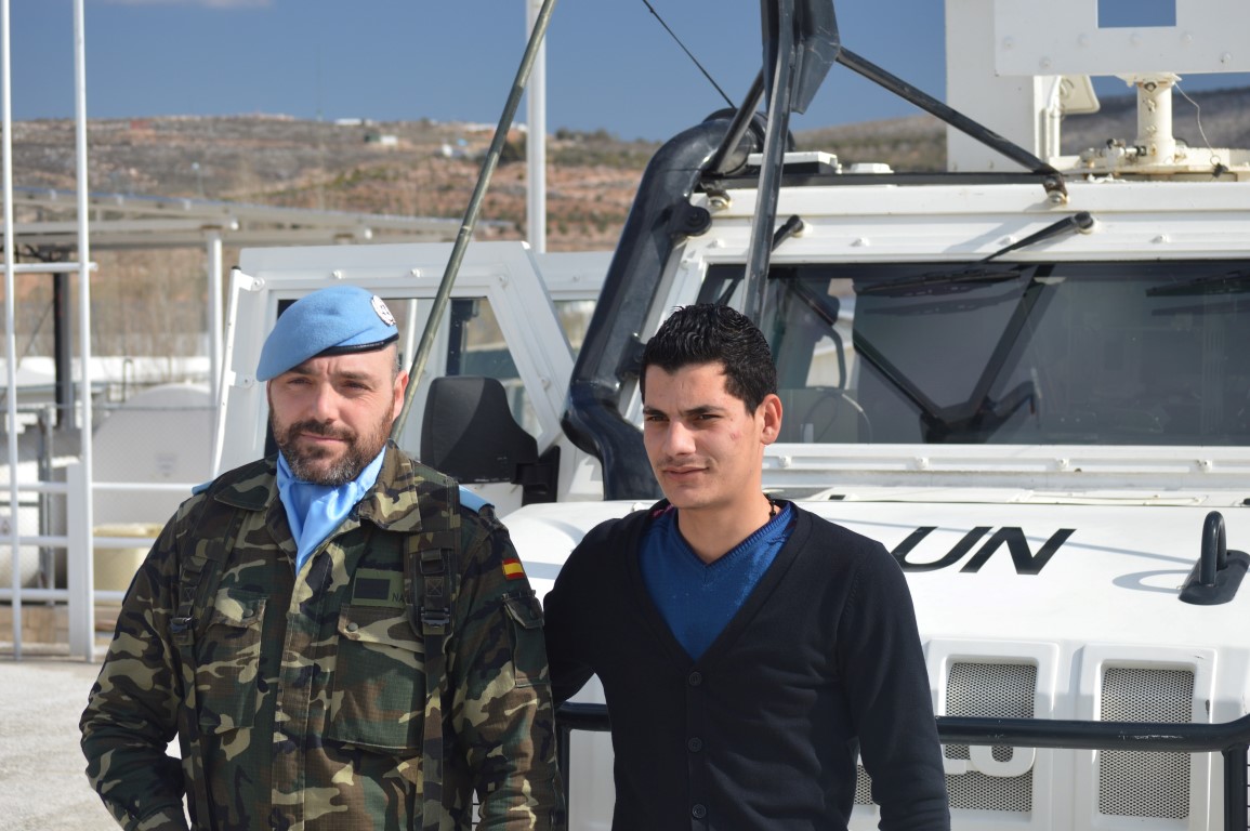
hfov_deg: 24.6
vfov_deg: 16.5
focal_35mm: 82
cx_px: 625
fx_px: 2862
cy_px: 416
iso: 100
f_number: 7.1
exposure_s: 1/200
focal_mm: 55
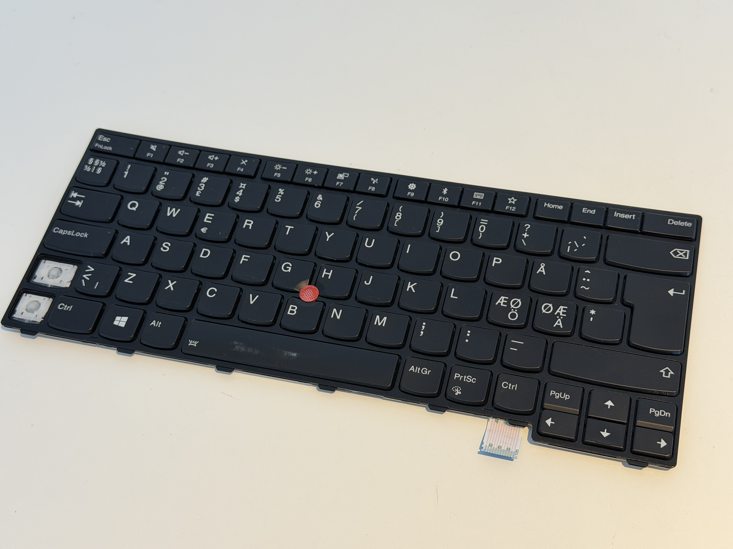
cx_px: 366
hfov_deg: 39.7
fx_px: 1016
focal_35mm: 48
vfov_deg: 30.3
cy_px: 274
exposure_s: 1/50
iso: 125
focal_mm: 6.76
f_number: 1.78
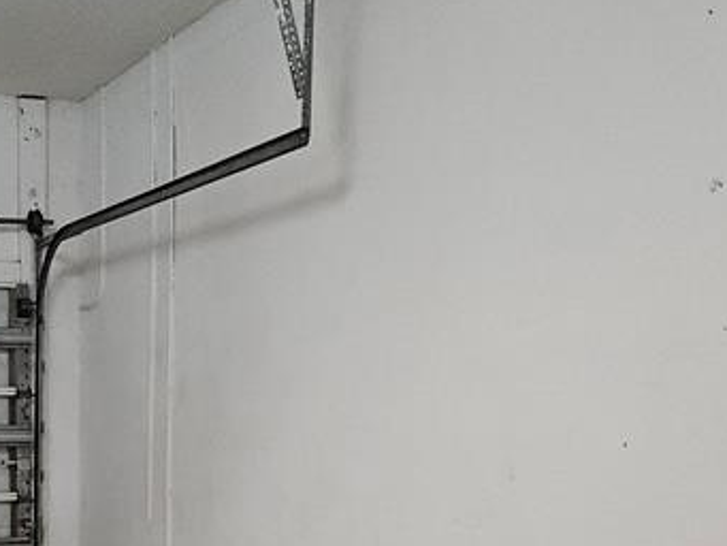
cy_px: 544
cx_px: 38
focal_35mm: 54
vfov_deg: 25.7
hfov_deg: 33.2
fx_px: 1134
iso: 800
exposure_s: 1/120
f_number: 1.8
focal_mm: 5.4
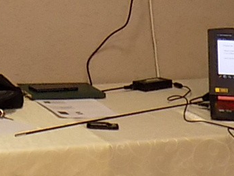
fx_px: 1062
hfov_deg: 11.5
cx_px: -213
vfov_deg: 9.0
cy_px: -157
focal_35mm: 157
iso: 250
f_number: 3.4
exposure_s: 1/30
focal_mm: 6.1
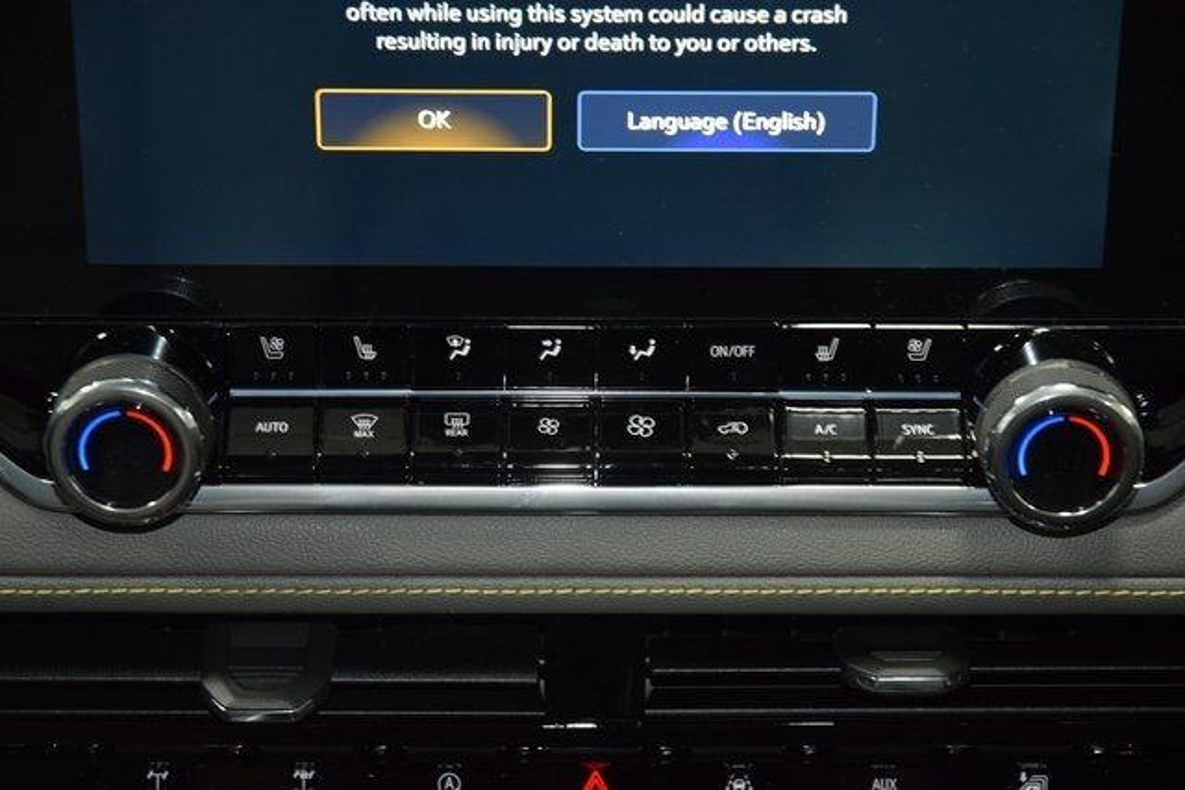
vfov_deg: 13.0
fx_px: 3457
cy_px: 395
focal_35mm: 105
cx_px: 592
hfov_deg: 19.5
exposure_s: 1/30
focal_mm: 70
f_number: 4.5
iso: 1800
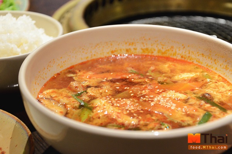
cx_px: 116
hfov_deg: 26.0
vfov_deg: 17.4
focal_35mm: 78
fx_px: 501
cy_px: 77
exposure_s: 1/13
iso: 1600
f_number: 5.6
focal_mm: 52
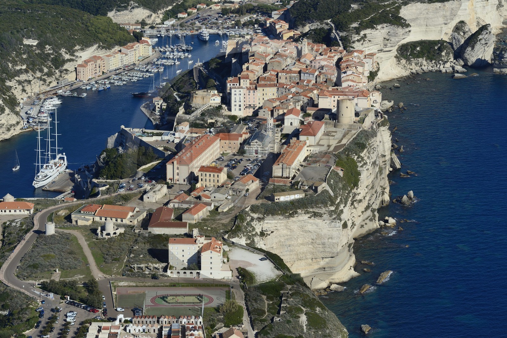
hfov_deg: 19.5
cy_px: 169
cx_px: 254
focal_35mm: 105
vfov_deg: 13.0
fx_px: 1478
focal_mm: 105
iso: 400
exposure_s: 1/800
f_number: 11
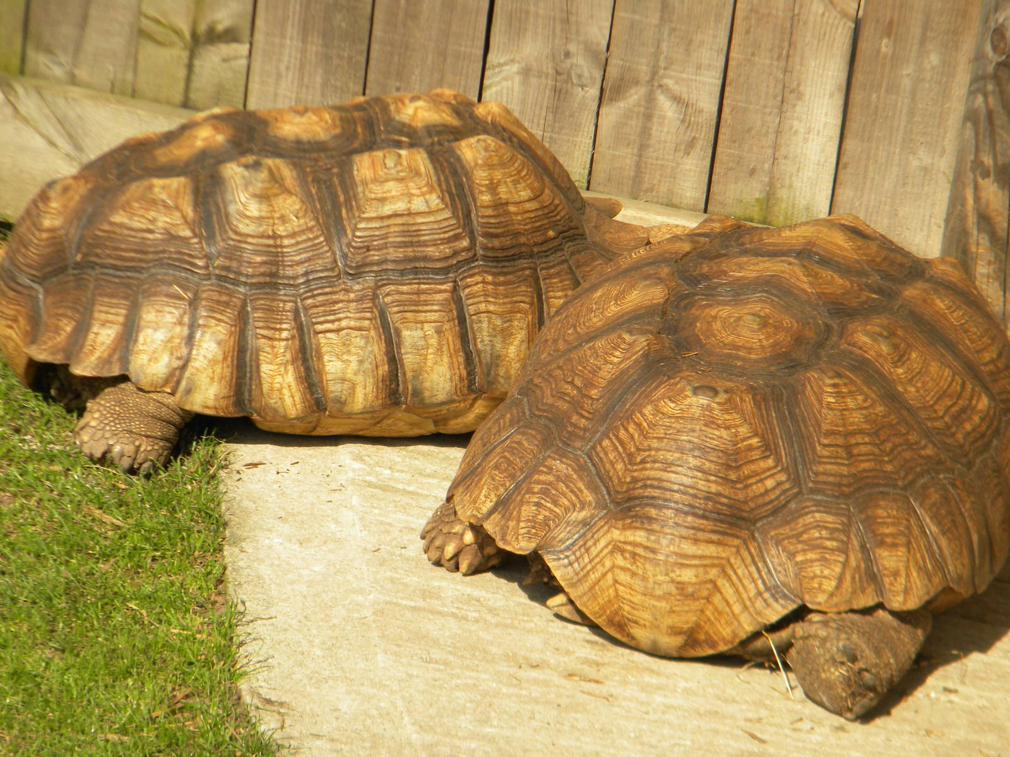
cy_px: 378
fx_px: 4318
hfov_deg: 13.3
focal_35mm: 148
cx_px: 505
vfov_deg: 10.0
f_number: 5
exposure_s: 1/448
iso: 80
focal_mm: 26.8
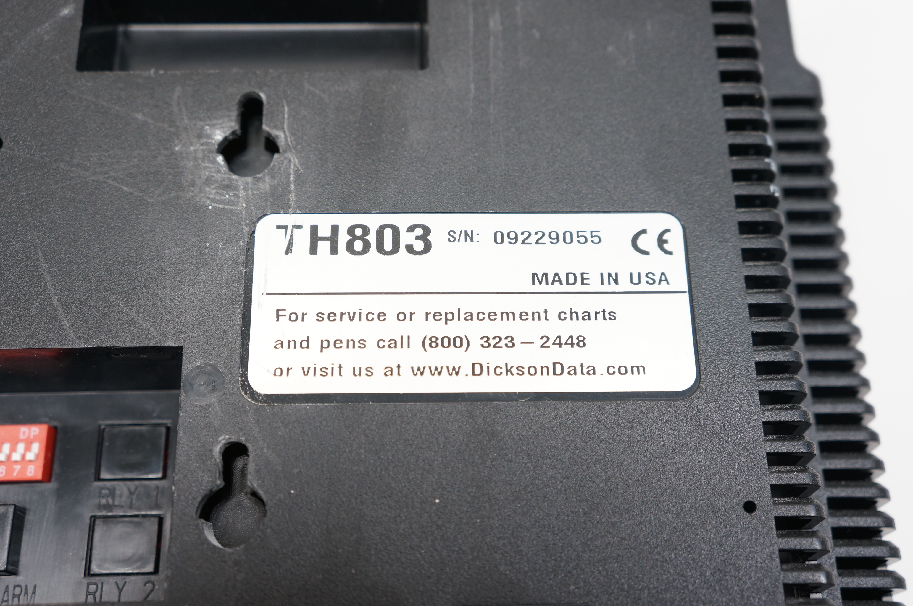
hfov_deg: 48.0
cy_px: 303
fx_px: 1026
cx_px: 456
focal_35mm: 40
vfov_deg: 32.9
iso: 400
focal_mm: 27
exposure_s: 1/80
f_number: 4
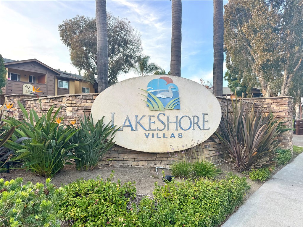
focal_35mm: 24
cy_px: 114
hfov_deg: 71.6
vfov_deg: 56.8
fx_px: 210
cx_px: 152
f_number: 1.78
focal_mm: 6.76
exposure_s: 1/194
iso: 64
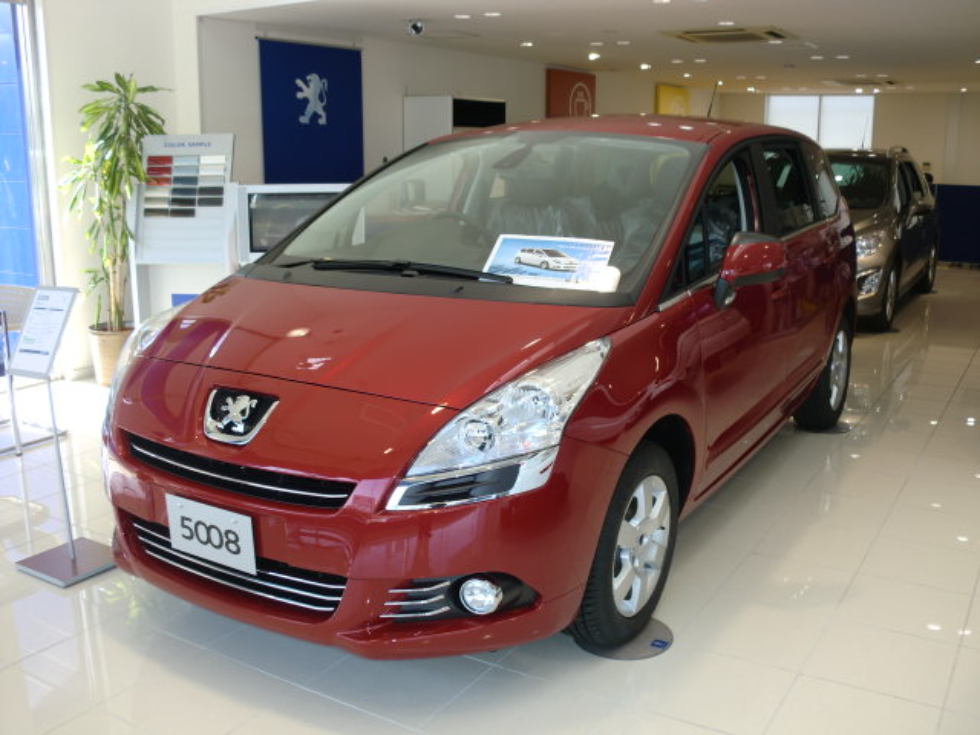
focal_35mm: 35
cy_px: 368
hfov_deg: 52.6
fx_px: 991
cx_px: 490
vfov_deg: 40.7
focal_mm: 6.3
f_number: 3.1
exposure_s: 1/80
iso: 64
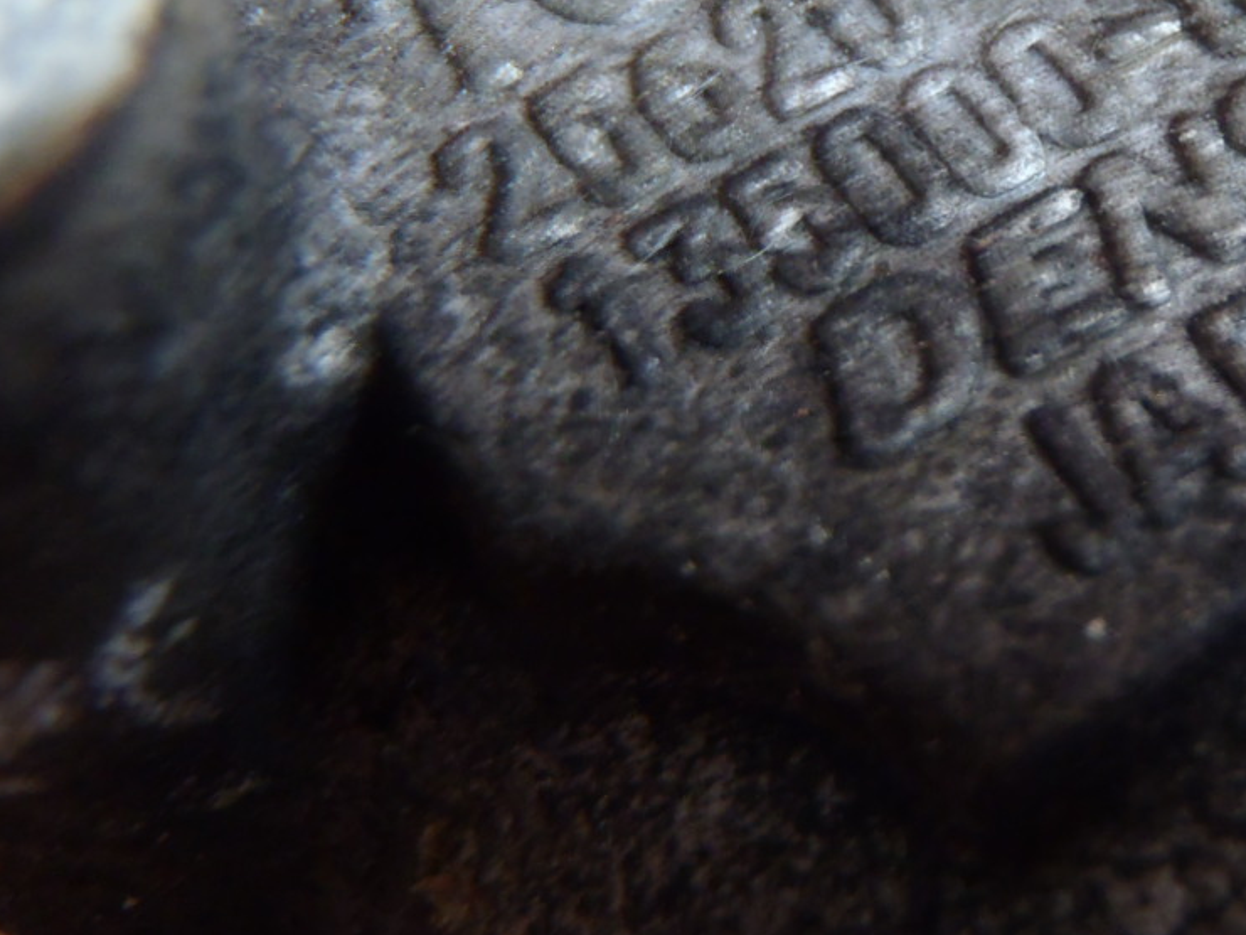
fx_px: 2304
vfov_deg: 22.5
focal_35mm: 64
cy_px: 135
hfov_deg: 29.4
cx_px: 1036
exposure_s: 1/4
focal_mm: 6.64
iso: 250
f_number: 4.7
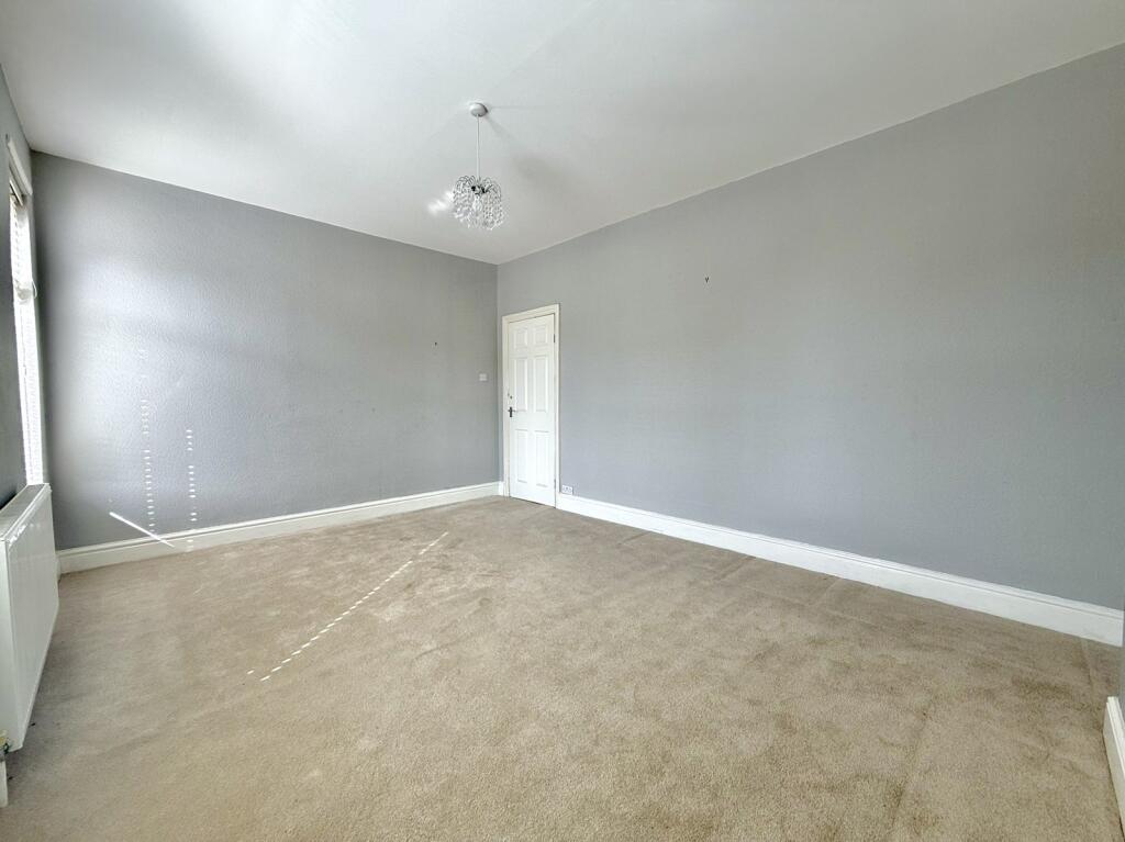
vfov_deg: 85.6
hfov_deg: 102.1
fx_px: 455
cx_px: 562
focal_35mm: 14
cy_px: 421
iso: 50
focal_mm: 2.22
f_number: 2.2
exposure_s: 1/99
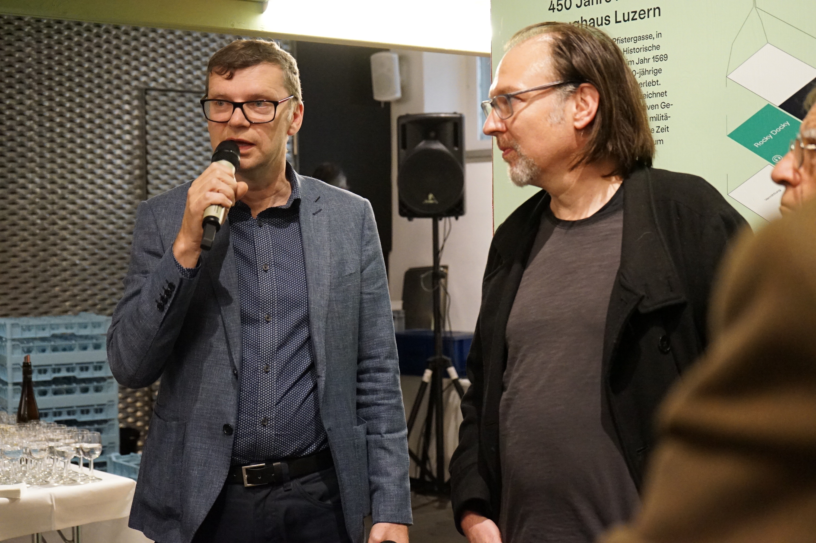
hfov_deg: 35.1
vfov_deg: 23.7
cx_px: 408
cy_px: 272
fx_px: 1291
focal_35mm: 57
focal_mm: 57
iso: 6400
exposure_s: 1/160
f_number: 5
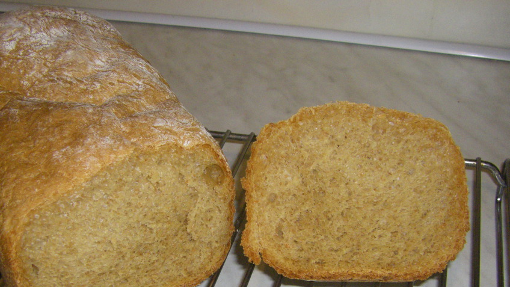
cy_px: 212
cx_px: 226
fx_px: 676
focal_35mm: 50
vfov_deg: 23.7
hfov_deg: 41.3
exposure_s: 1/50
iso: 400
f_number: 3.5
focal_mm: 6.3
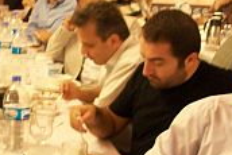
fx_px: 626
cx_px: 4
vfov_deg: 14.1
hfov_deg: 20.4
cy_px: 63
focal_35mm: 97
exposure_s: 1/5
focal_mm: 5.7
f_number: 2.8
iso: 160
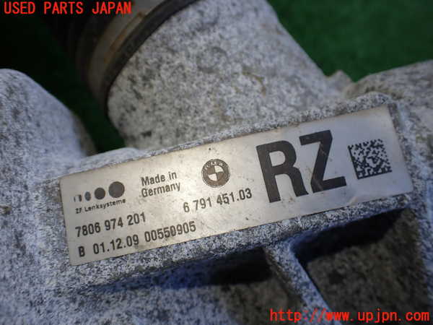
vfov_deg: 46.8
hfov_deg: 60.0
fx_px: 375
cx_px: 216
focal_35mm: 30
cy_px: 162
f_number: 2.3
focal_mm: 5.4
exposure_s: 1/200
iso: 100
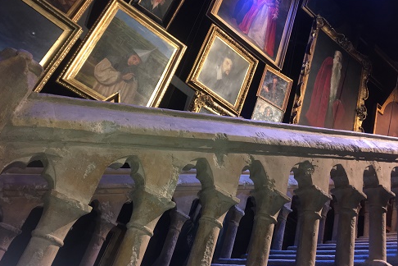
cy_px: 115
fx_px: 343
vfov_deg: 42.2
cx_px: 200
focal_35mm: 31
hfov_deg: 60.3
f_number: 2.2
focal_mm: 4.15
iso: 125
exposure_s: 1/33
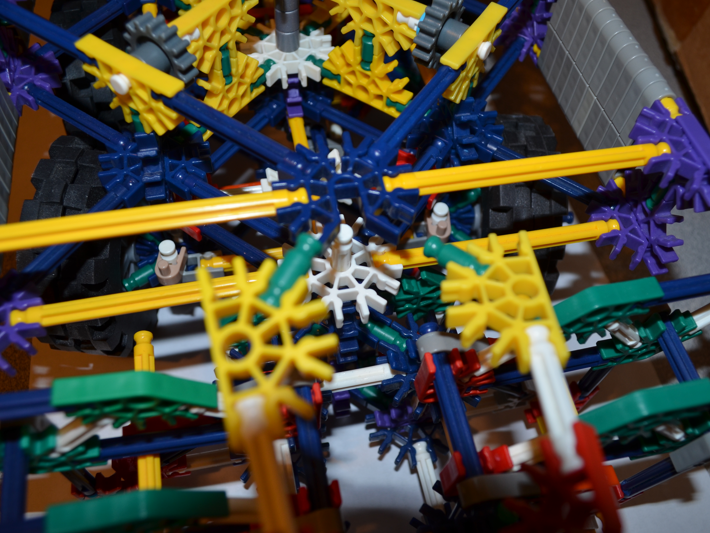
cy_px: 264
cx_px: 371
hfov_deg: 59.9
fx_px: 615
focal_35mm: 30
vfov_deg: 46.8
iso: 200
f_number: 5.6
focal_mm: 18
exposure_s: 1/30
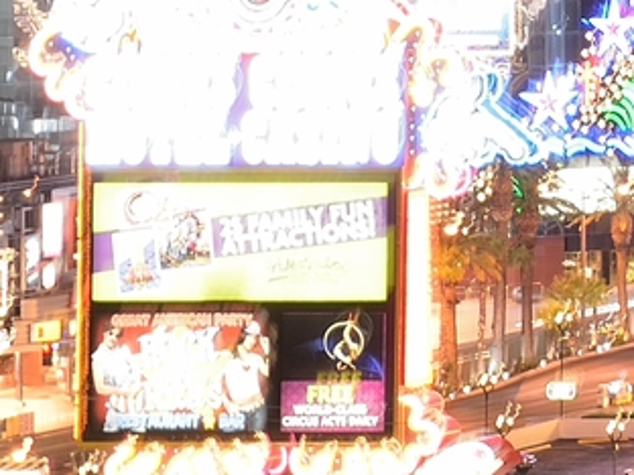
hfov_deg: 3.5
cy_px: -573
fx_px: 9890
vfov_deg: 2.7
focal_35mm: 540
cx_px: 2217
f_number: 8
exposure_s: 4
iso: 100
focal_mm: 70
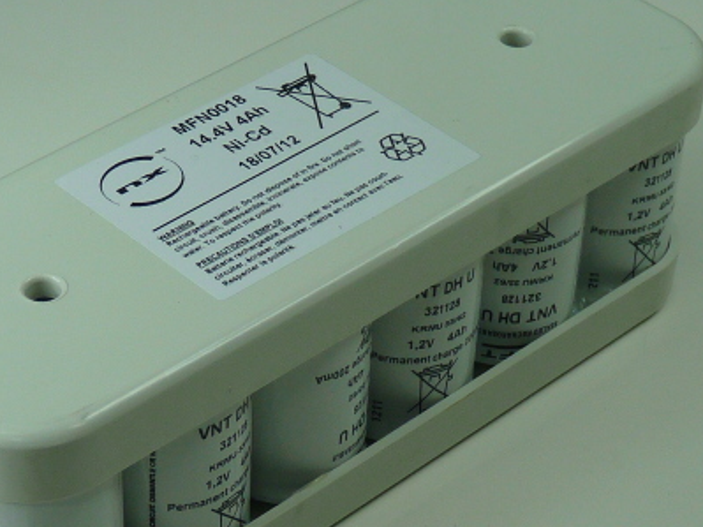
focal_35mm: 114
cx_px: 250
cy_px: 330
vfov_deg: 13.0
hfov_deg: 17.2
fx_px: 2314
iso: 100
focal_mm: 7.1
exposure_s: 1/100
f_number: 3
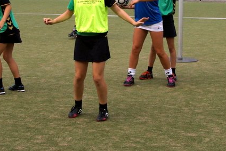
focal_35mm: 87
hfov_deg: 23.4
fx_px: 546
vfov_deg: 15.6
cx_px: 97
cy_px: 36
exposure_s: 1/1000
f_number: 8
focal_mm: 24
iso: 400
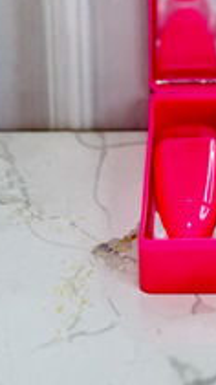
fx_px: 2171
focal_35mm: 213
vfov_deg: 10.1
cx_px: 251
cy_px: 98
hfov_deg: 5.7
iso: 125
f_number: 2.8
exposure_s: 1/100
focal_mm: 9
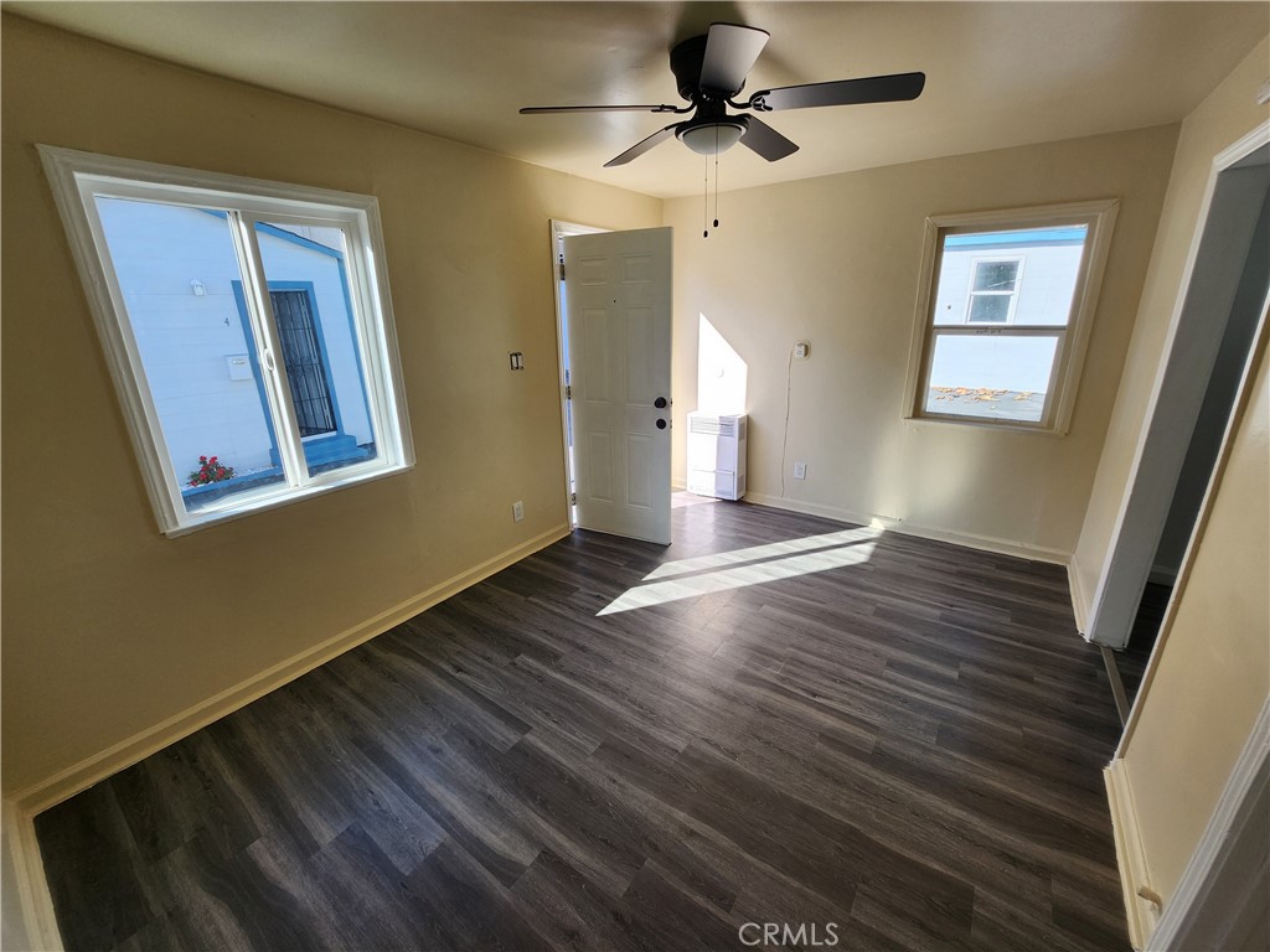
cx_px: 635
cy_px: 476
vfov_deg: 89.9
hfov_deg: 106.2
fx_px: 477
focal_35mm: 13
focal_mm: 1.7
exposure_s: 1/122
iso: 32
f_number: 2.2
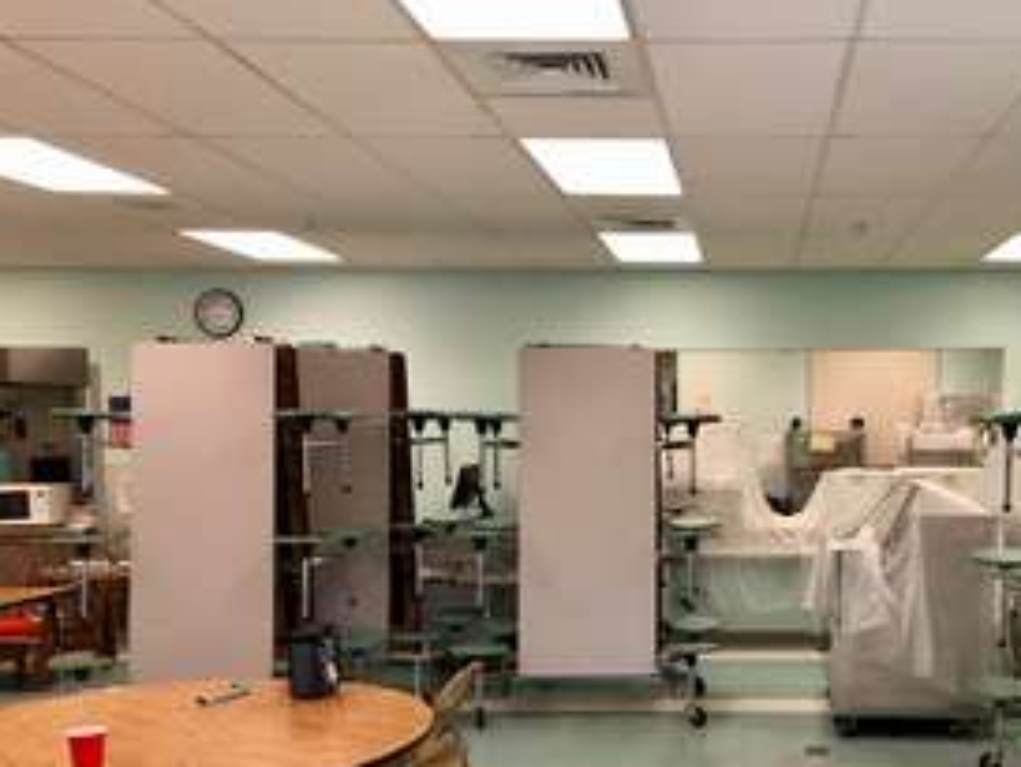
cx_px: 741
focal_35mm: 41
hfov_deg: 44.5
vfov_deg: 34.6
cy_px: 550
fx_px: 1210
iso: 25
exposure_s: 1/30
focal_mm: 4
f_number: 1.8
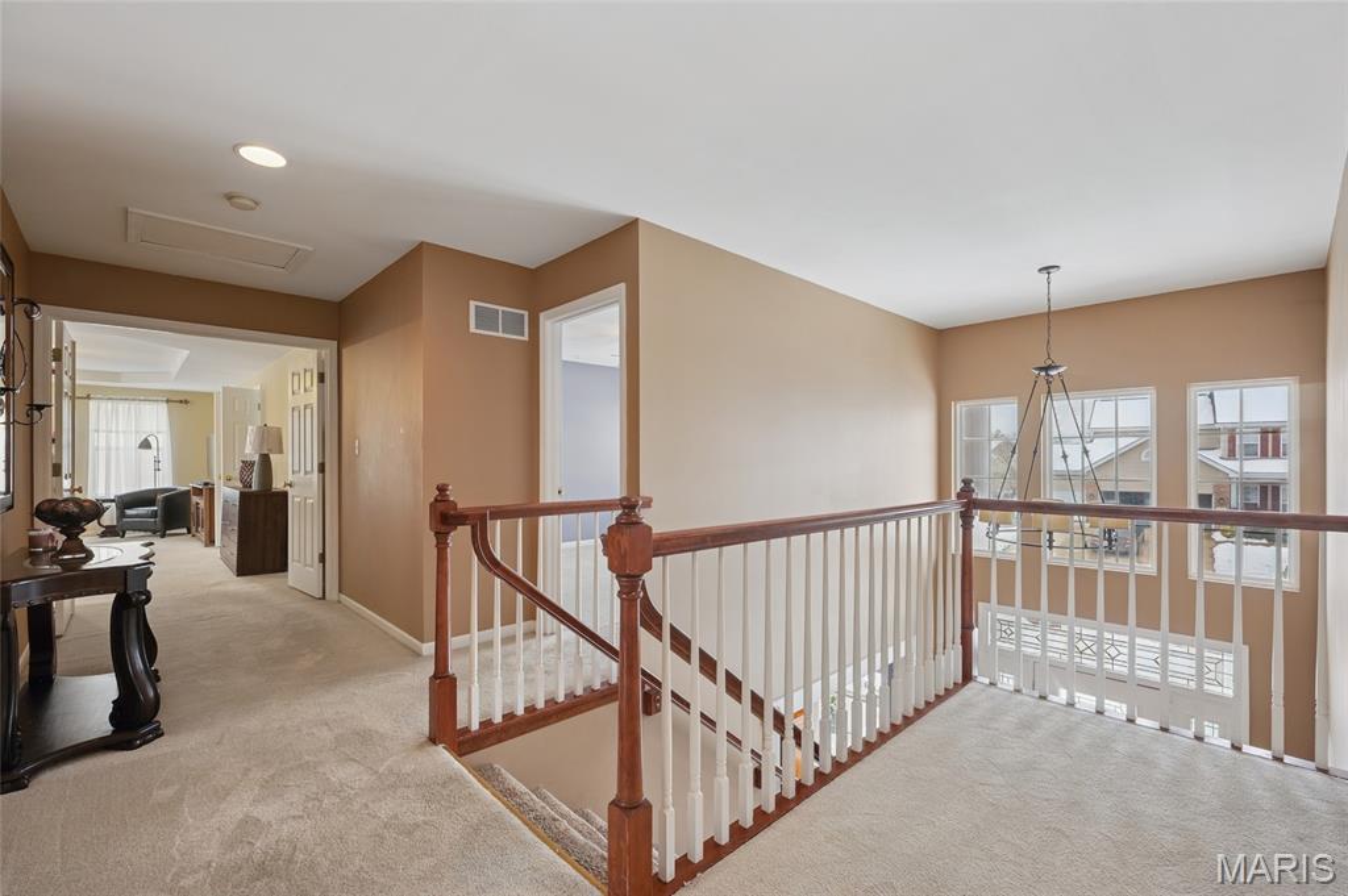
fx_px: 561
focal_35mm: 15
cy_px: 448
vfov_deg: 77.2
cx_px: 674
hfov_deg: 100.4
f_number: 8
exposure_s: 1/30
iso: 400
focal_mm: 15
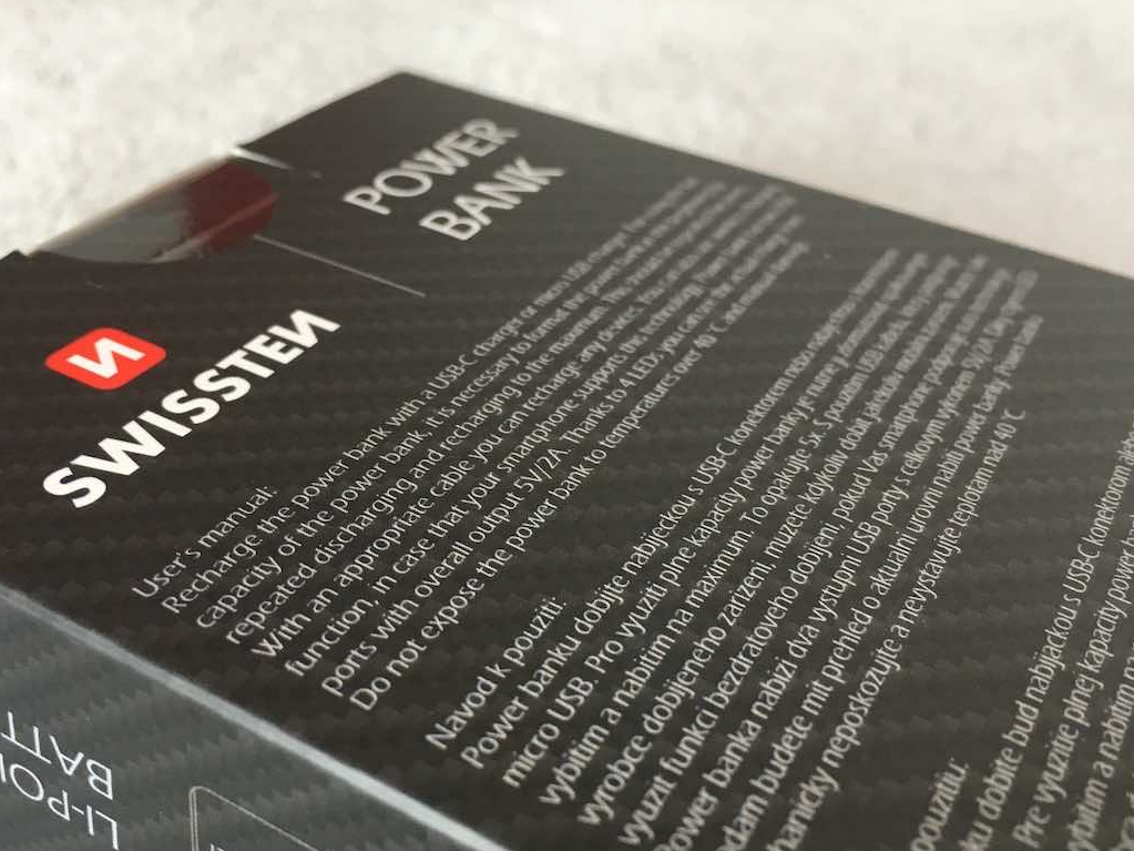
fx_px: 1310
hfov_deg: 46.5
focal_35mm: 40
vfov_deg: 35.9
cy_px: 450
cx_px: 451
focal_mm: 4.15
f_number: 2.2
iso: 100
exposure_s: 1/33
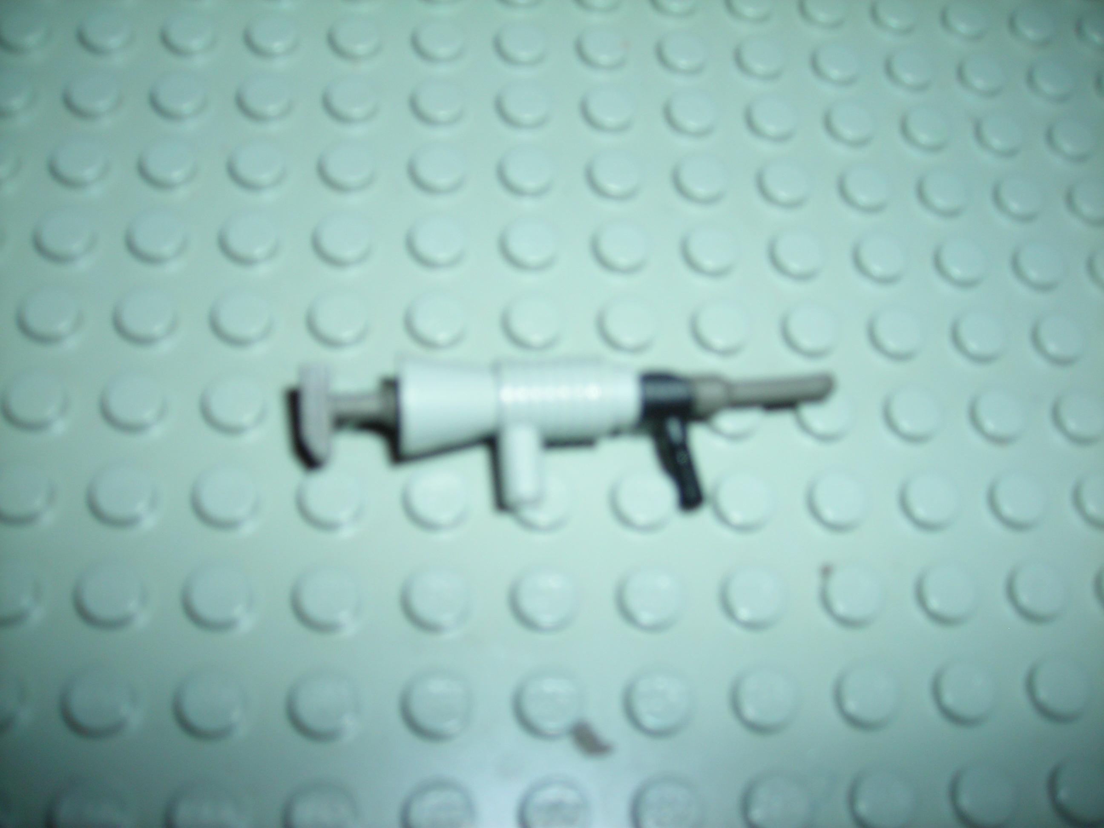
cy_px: 414
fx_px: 1212
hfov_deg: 49.0
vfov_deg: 37.7
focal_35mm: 38
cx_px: 552
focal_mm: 6.3
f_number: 3.2
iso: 50
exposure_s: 1/60.1
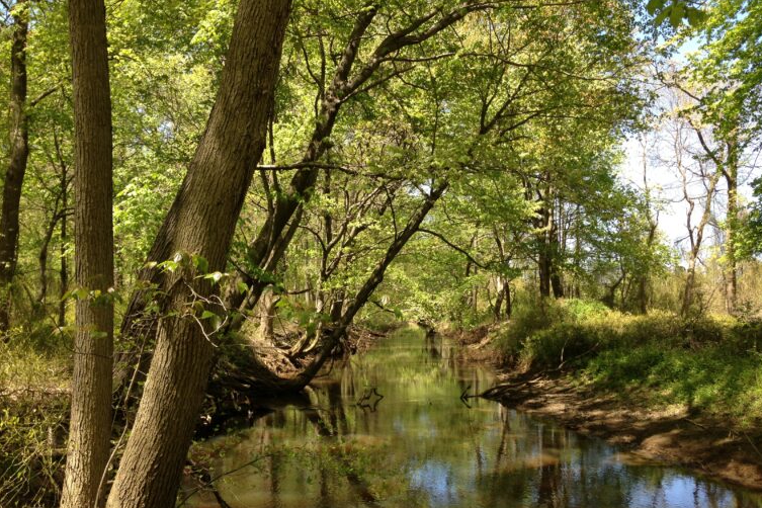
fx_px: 741
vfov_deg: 37.8
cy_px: 274
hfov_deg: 54.4
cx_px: 387
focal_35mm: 35
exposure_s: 1/296
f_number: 2.4
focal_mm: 4.13
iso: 50
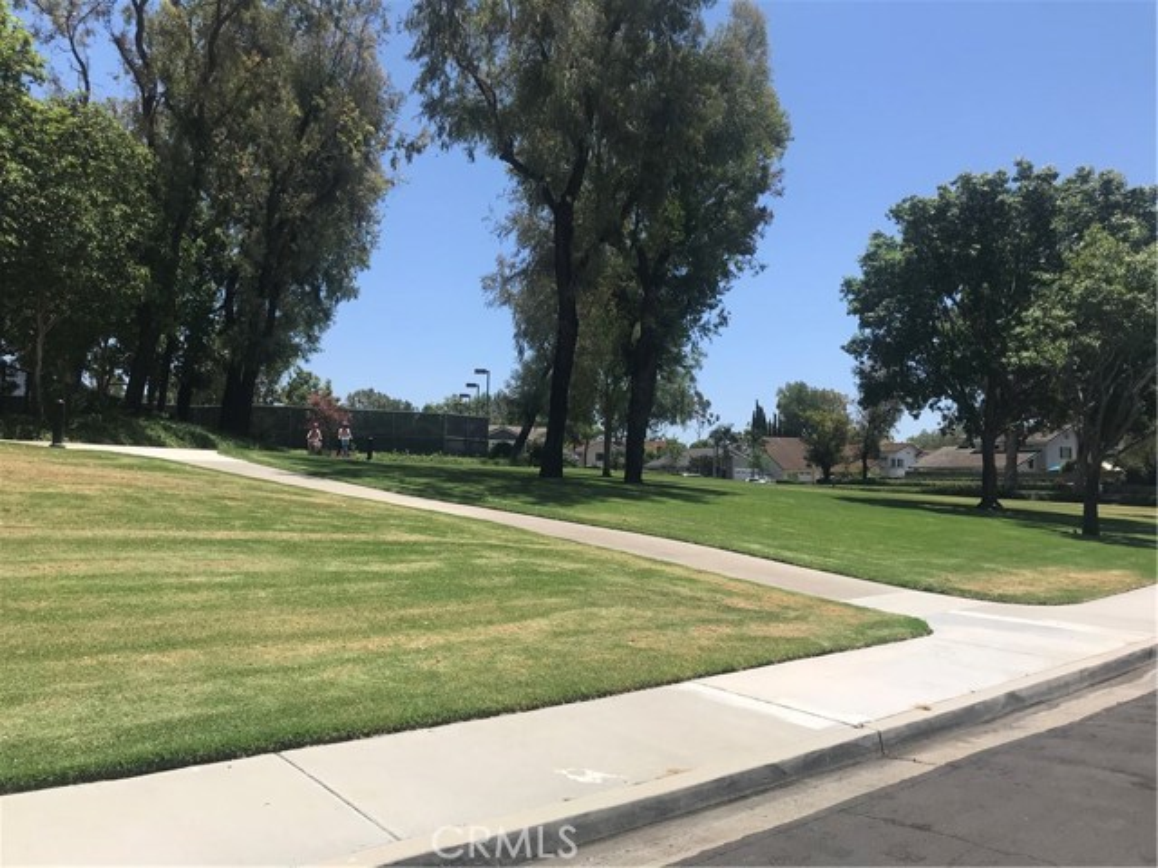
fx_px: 937
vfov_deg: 49.7
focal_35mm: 28
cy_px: 434
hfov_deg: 63.4
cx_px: 579
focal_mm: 3.99
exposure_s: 1/2817
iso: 20
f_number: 1.8
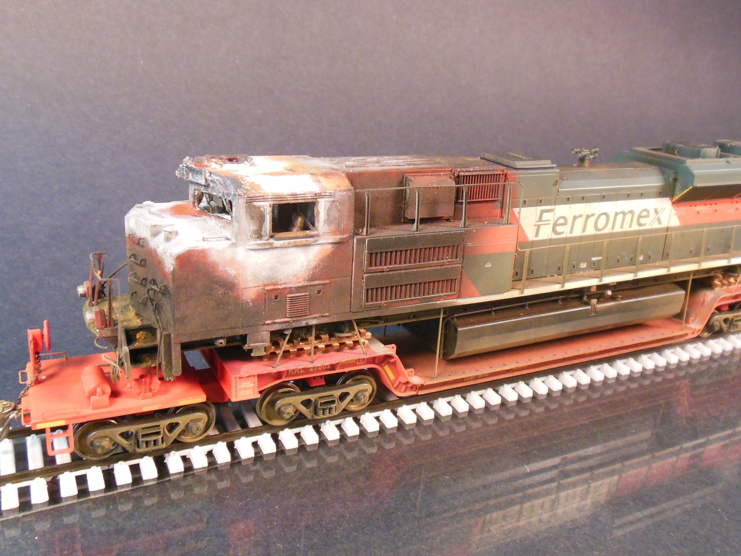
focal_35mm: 33
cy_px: 257
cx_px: 410
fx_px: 706
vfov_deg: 42.9
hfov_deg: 55.2
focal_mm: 4.5
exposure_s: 1/25
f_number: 3.2
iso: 400
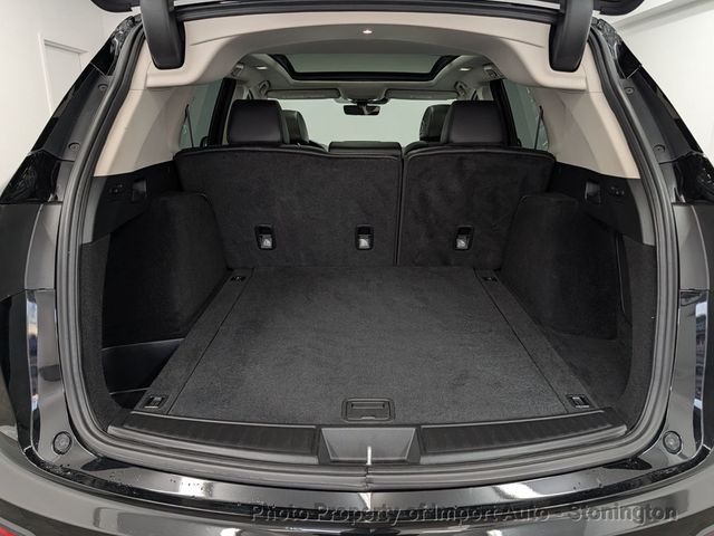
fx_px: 495
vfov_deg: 56.8
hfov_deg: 71.6
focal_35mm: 24
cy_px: 268
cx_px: 357
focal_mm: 6.9
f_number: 1.68
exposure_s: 1/120
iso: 329
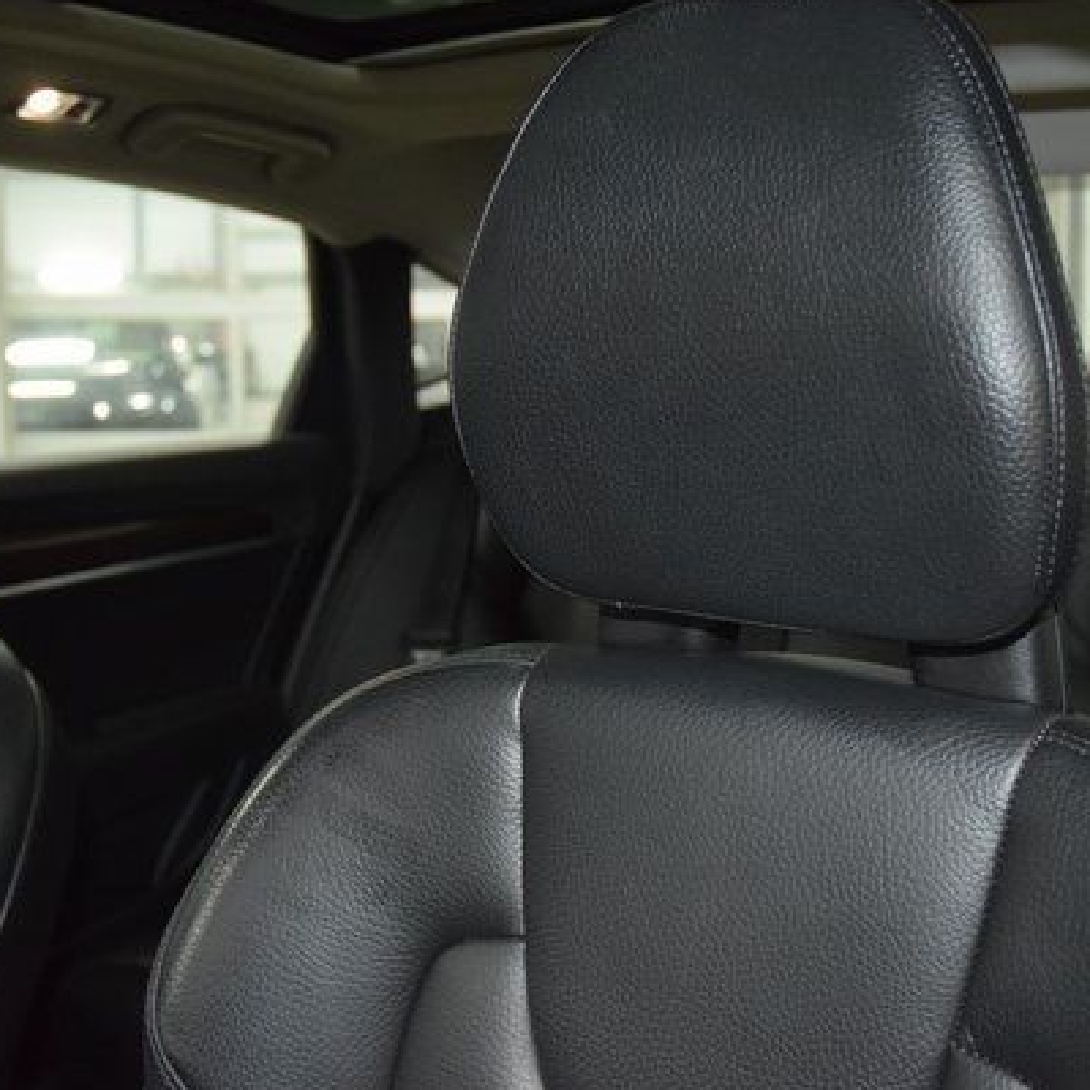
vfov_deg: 34.7
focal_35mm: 49
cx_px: 703
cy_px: 525
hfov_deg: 34.4
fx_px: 1746
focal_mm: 24
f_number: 3.8
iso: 2500
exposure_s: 1/60
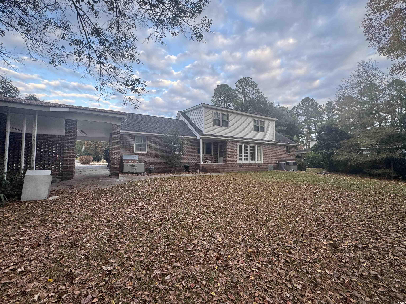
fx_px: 164
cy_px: 152
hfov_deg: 102.1
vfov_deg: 85.7
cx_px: 203
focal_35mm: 14
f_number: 2.2
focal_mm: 2.22
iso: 80
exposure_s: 1/99
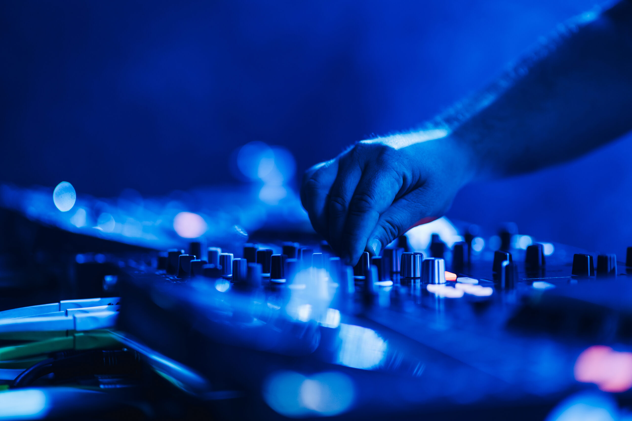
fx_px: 1491
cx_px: 316
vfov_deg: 16.0
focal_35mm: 85
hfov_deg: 23.9
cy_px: 210
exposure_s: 1/200
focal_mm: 85
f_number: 1.4
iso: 640
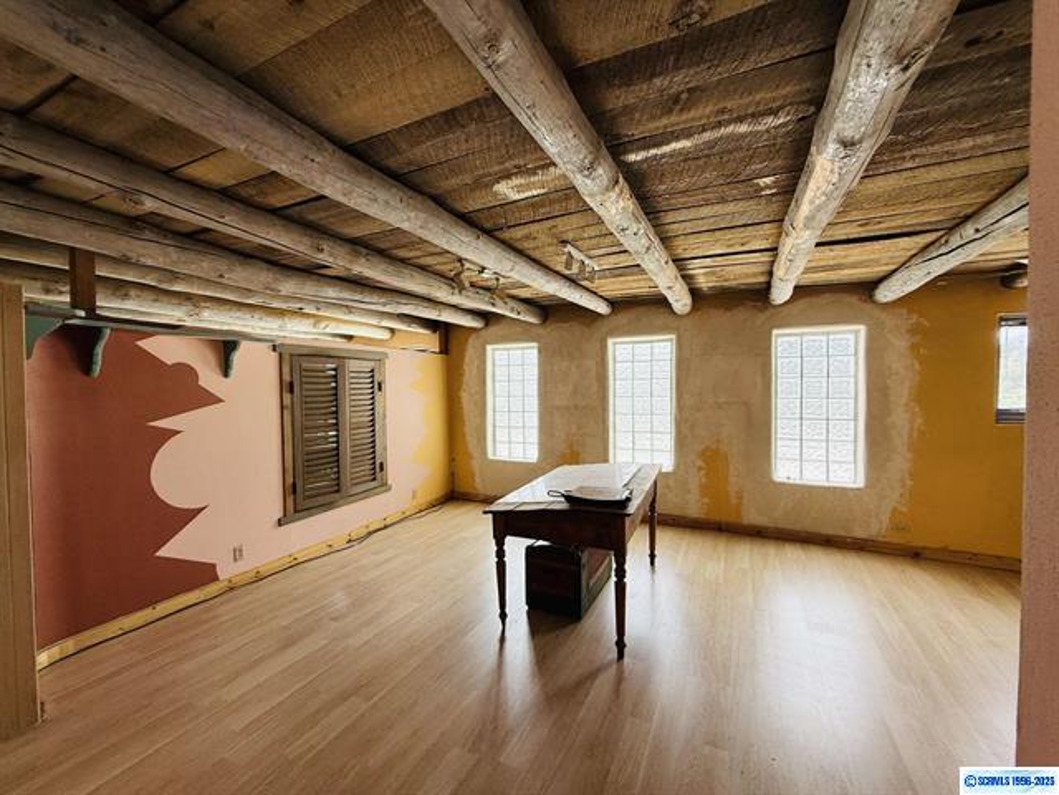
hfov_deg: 102.1
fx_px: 428
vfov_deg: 85.7
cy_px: 398
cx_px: 530
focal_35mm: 14
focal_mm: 2.22
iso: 64
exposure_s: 1/154
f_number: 2.2
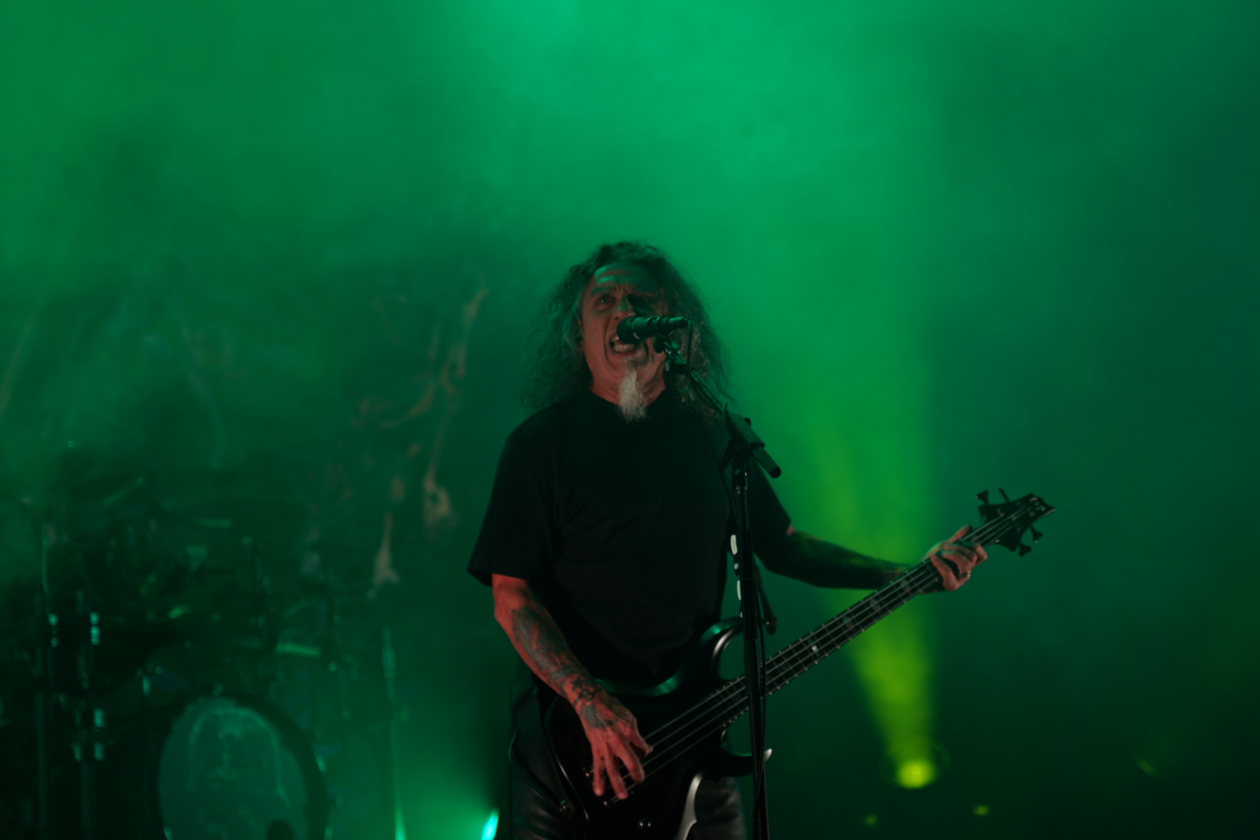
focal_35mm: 105
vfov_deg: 13.0
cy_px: 420
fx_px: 3675
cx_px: 630
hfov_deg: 19.5
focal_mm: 105
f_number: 4
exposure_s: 1/125
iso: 125
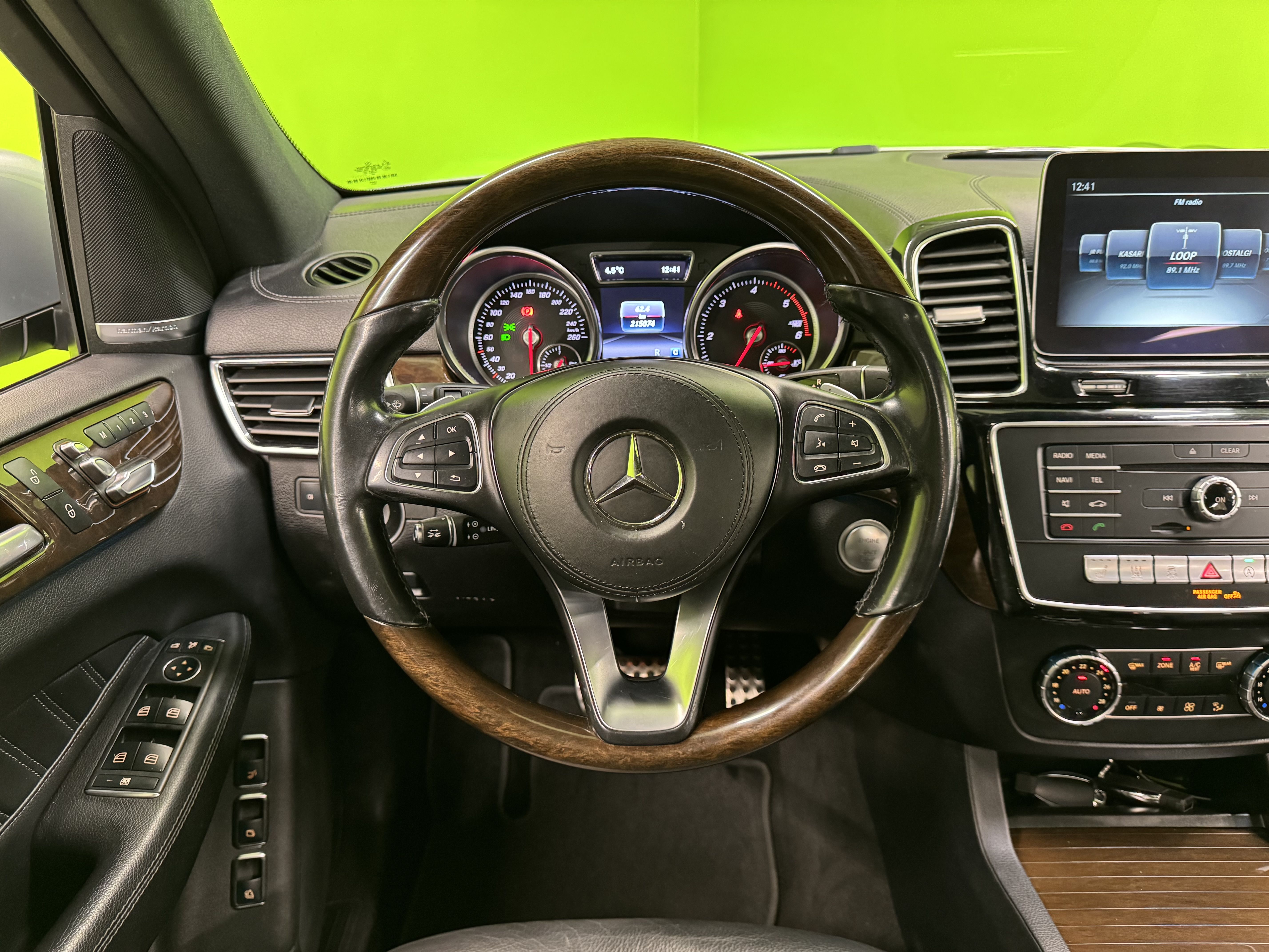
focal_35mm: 24
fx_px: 880
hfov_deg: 71.6
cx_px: 634
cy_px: 476
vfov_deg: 56.8
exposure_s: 1/37
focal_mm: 6.76
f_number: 1.78
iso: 800
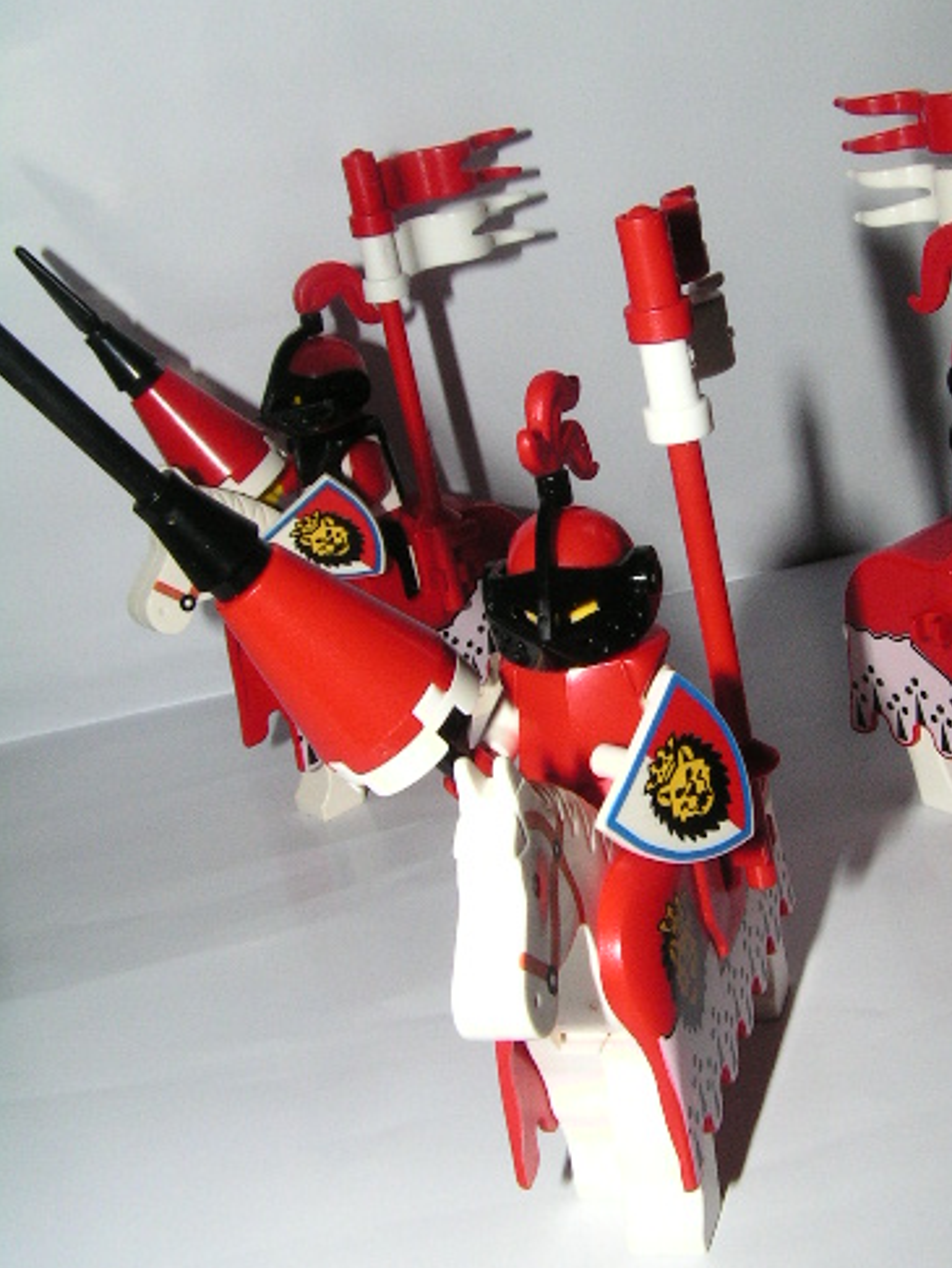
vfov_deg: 38.1
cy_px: 558
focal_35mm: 50
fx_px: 1832
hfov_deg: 29.0
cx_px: 621
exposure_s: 1/1000
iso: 100
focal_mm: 6.3
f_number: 8
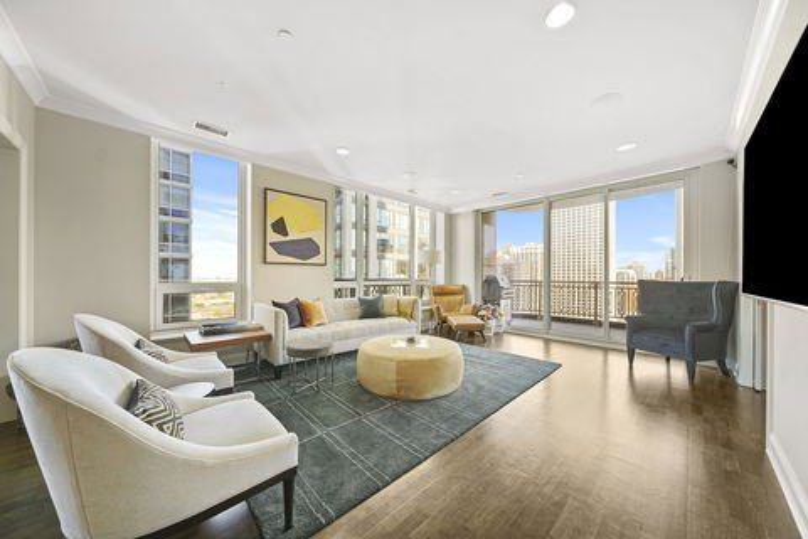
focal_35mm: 12
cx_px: 404
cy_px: 270
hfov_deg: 112.6
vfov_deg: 90.0
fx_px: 269
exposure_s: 1/40
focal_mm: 12
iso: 320
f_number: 4
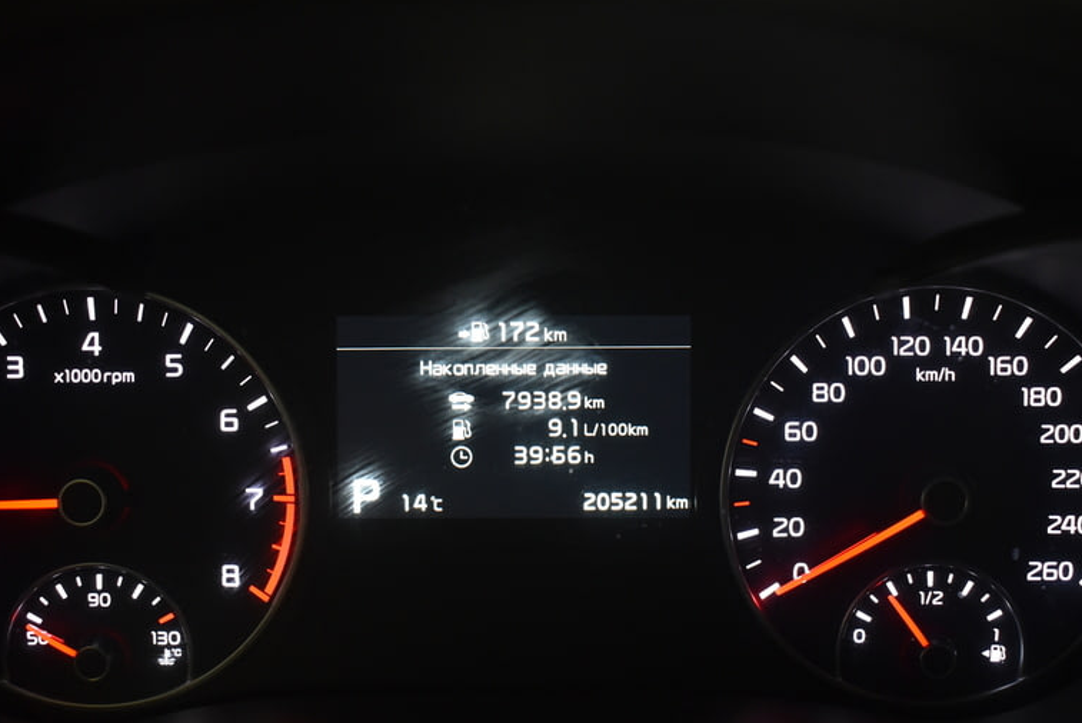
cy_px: 423
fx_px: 1341
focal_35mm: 45
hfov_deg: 43.9
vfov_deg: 30.1
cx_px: 525
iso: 1400
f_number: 4
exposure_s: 1/40
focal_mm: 25
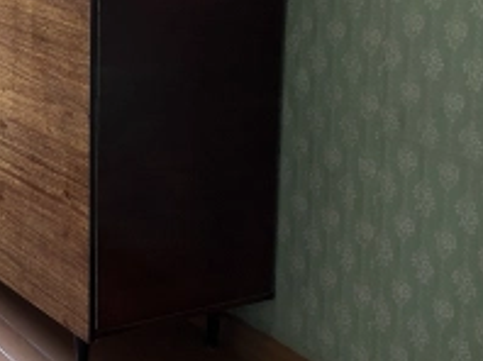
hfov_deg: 22.5
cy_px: 0
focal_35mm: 82
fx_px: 1143
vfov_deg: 17.5
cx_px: -49
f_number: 1.5
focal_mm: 5.7
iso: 100
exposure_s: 1/50
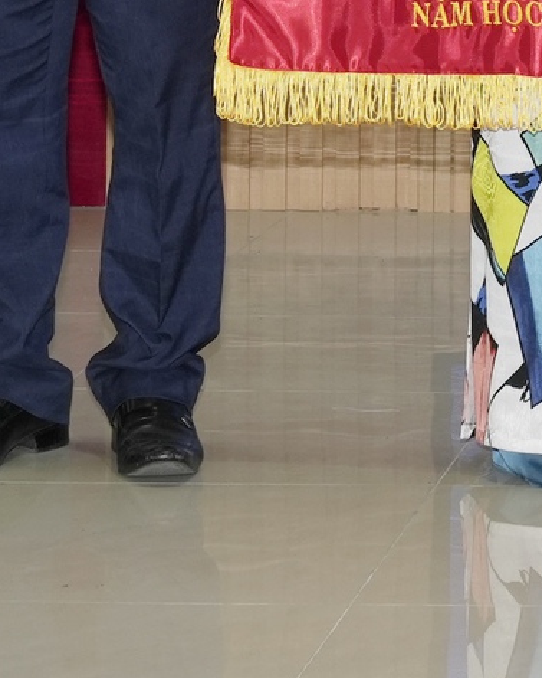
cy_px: -461
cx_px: 952
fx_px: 3889
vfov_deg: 9.6
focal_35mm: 194
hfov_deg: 7.7
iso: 500
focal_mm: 38
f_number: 3.5
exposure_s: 1/125
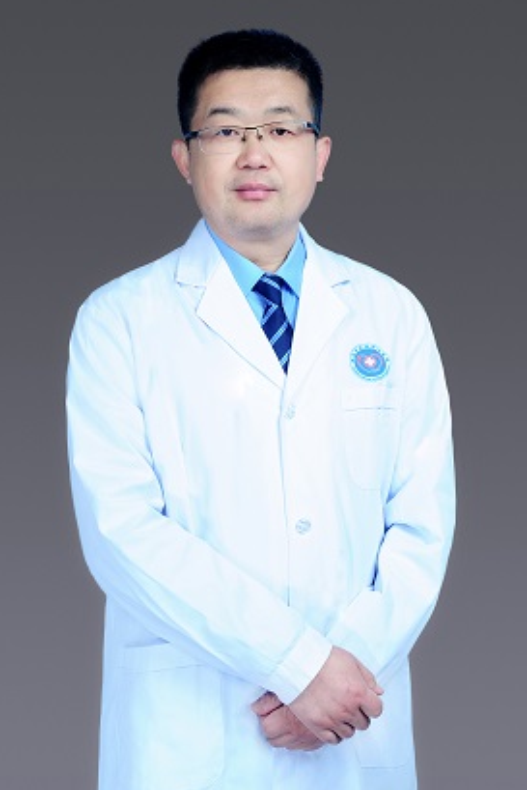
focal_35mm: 55
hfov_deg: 24.6
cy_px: 408
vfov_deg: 36.2
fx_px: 1207
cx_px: 249
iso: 200
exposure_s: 1/160
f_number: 9
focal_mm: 50
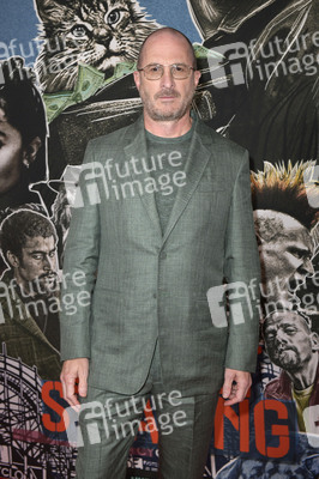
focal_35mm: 48
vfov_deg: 41.1
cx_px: 160
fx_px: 639
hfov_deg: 28.0
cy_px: 240
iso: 800
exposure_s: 1/200
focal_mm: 48
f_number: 5.6
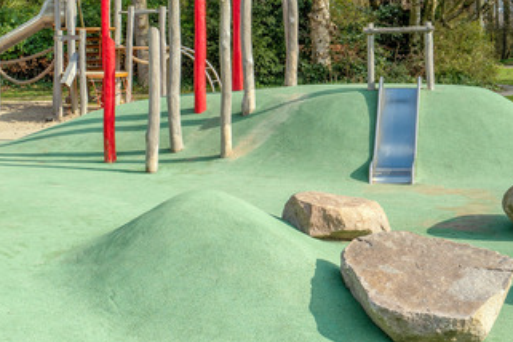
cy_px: 129
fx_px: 969
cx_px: 121
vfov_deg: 20.0
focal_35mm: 68
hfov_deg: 29.1
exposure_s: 1/125
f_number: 11
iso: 100
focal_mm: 28
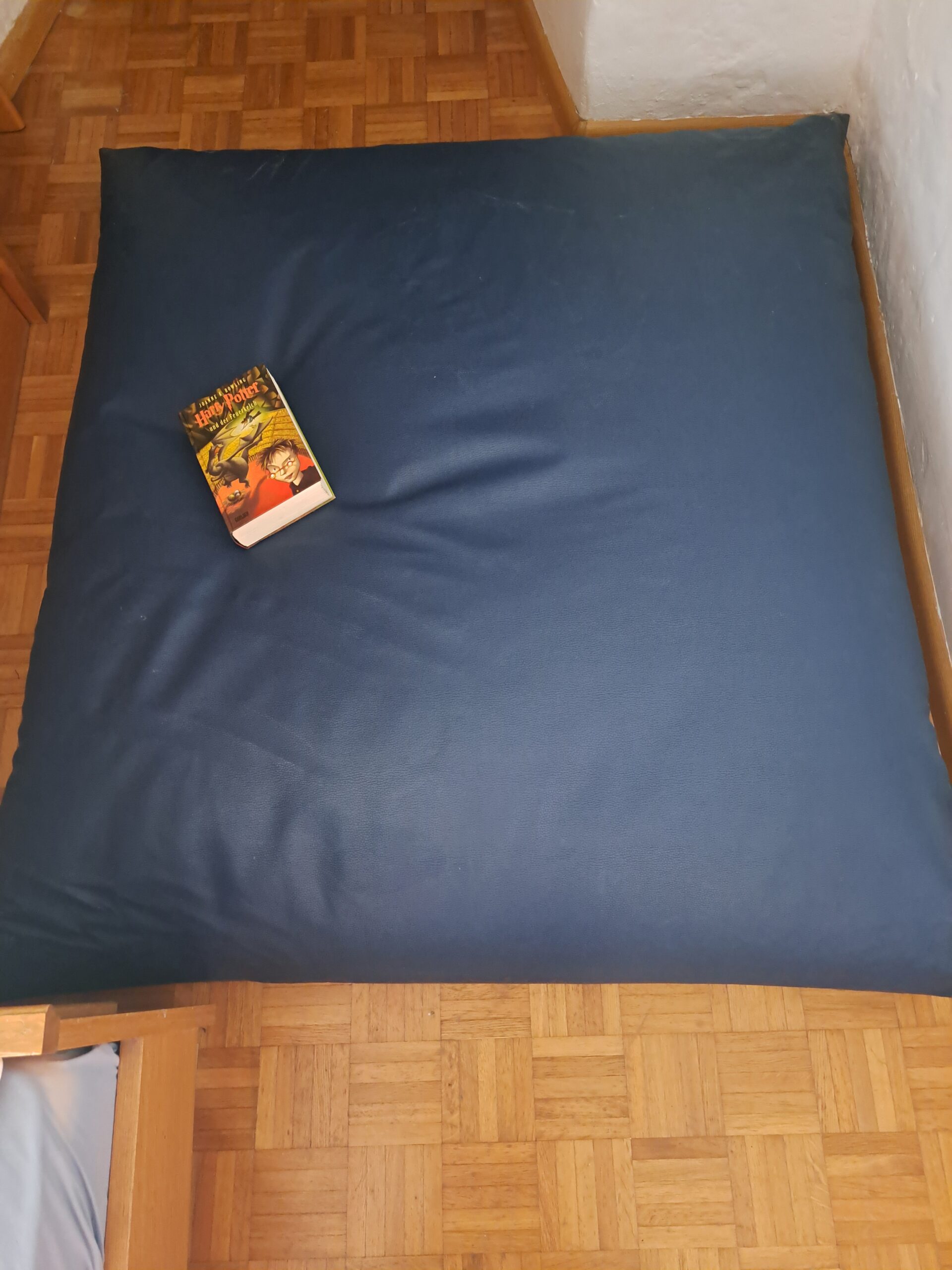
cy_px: 635
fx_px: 880
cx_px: 476
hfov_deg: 56.8
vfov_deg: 71.6
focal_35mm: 24
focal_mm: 5.23
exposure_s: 1/20
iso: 1250
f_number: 1.8
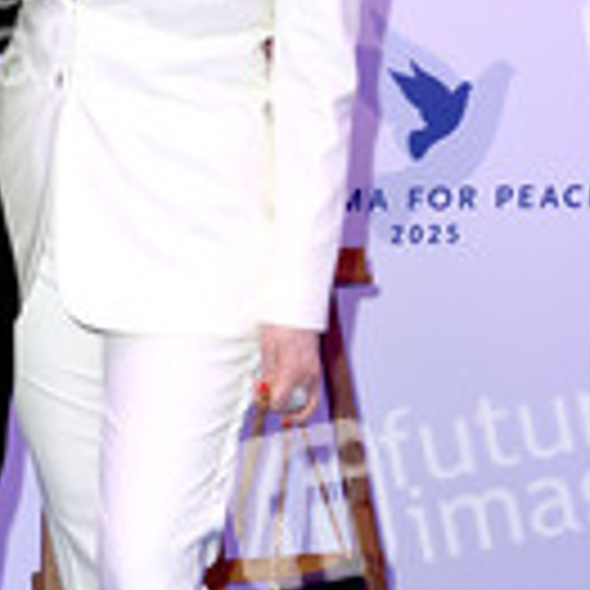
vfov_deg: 16.7
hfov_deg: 16.5
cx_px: 45
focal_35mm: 104
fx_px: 2005
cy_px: 261
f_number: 5.6
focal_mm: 40
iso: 640
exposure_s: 1/250
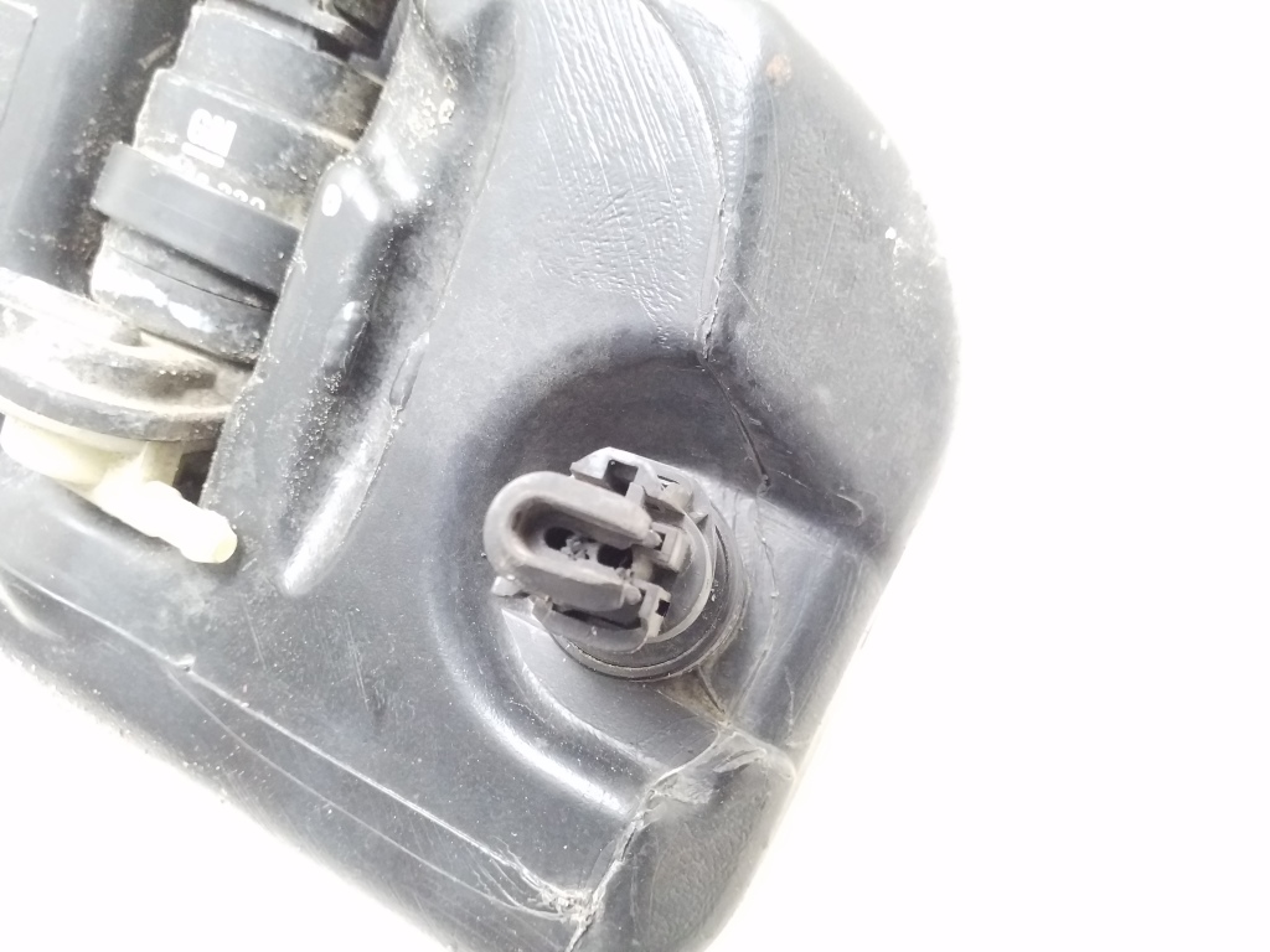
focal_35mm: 27
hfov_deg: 65.3
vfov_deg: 51.4
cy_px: 476
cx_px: 635
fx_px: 991
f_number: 1.9
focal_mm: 3.6
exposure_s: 1/17
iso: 640
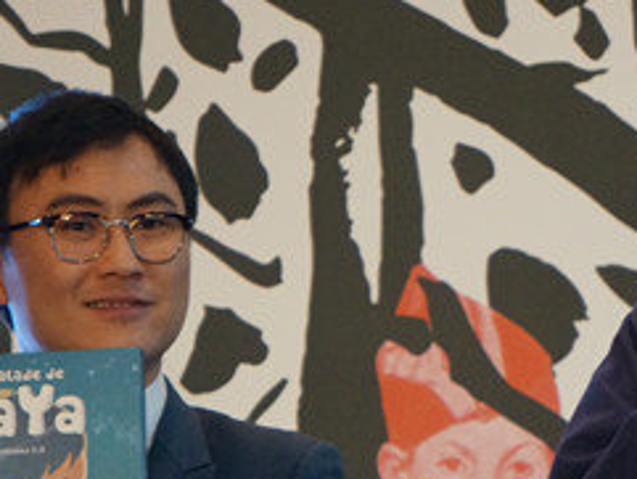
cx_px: 581
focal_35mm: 631
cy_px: 368
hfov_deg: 3.1
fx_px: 11617
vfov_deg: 2.4
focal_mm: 176
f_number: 6.3
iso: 3200
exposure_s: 1/100
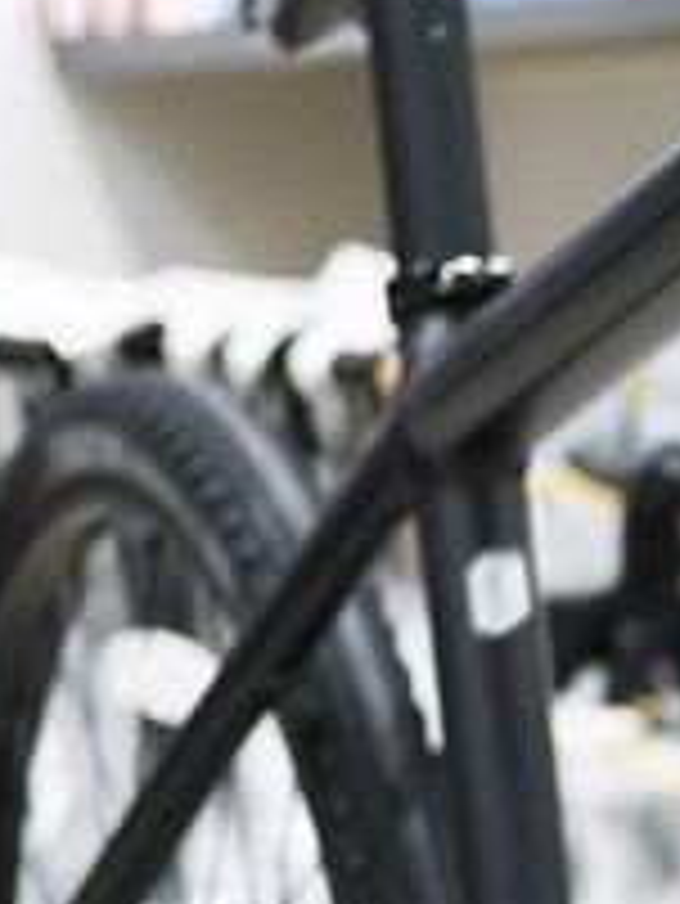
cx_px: 1414
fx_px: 5207
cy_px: 1169
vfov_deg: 9.8
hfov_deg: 7.2
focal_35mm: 199
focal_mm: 20
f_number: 1.7
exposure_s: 1/80
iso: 160
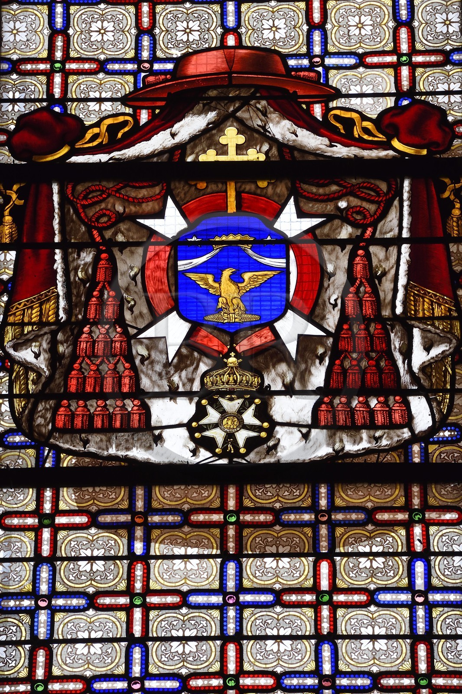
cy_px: 347
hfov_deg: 6.9
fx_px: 3851
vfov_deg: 10.3
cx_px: 231
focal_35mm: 200
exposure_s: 1/160
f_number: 9
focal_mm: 200
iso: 800
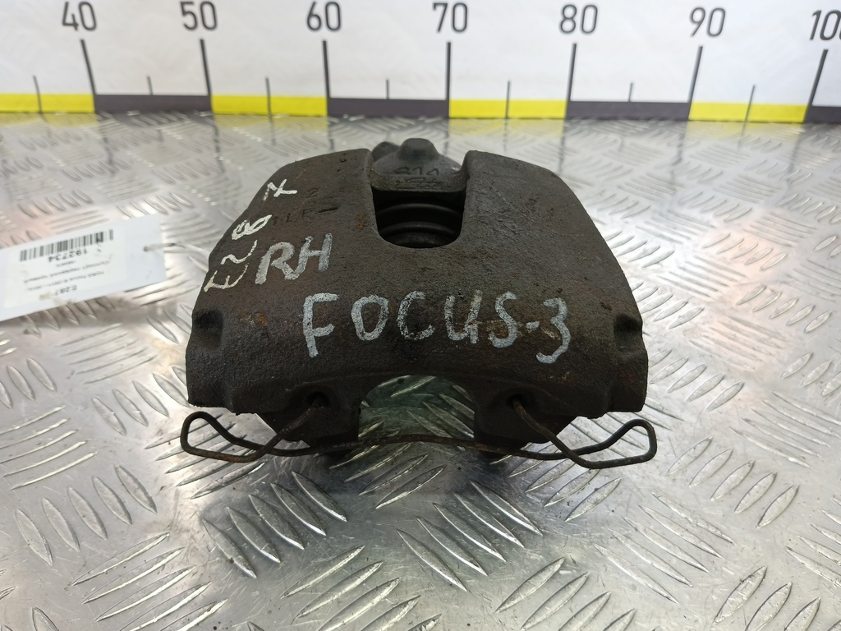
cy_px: 316
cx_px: 420
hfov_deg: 73.9
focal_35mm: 23
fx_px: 559
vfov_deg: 58.9
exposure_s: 1/50
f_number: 1.6
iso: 103
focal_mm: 4.11
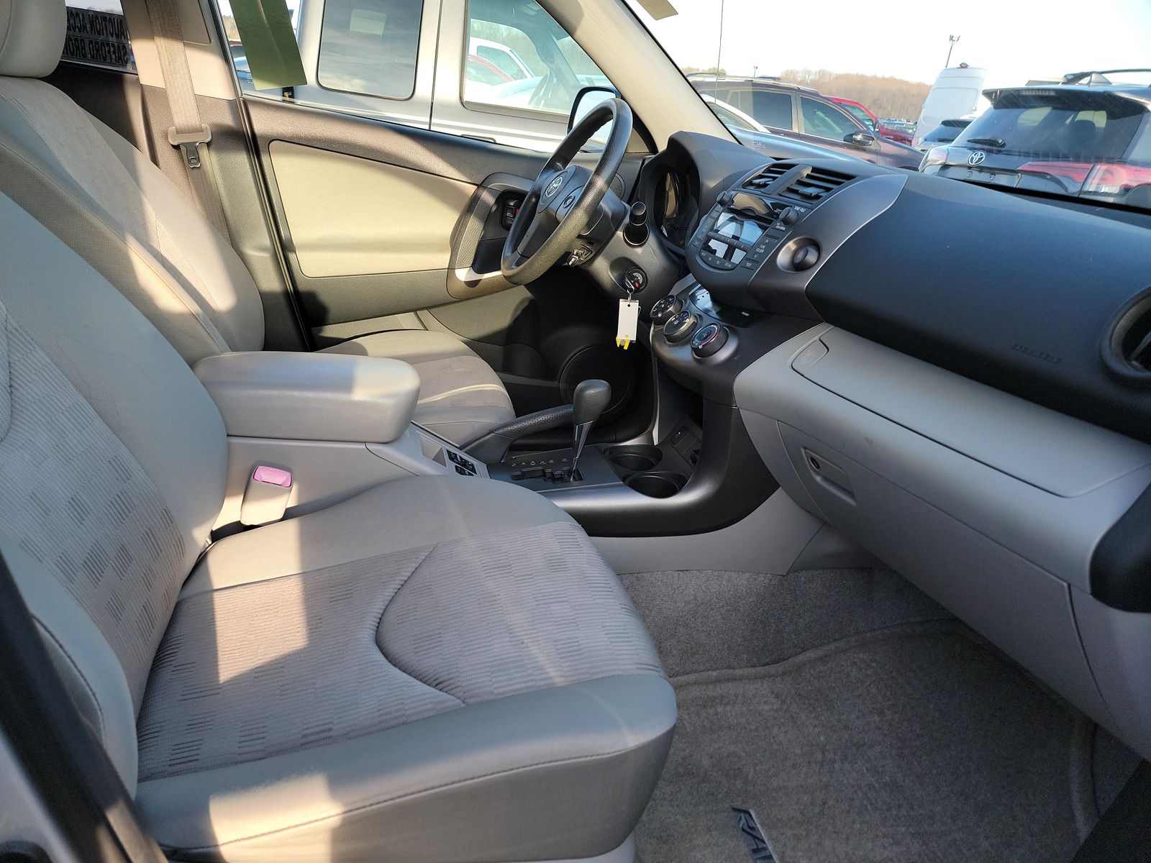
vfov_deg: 56.8
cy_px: 432
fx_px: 798
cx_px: 576
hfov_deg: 71.6
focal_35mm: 24
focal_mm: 6.7
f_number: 1.8
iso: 53
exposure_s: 1/119
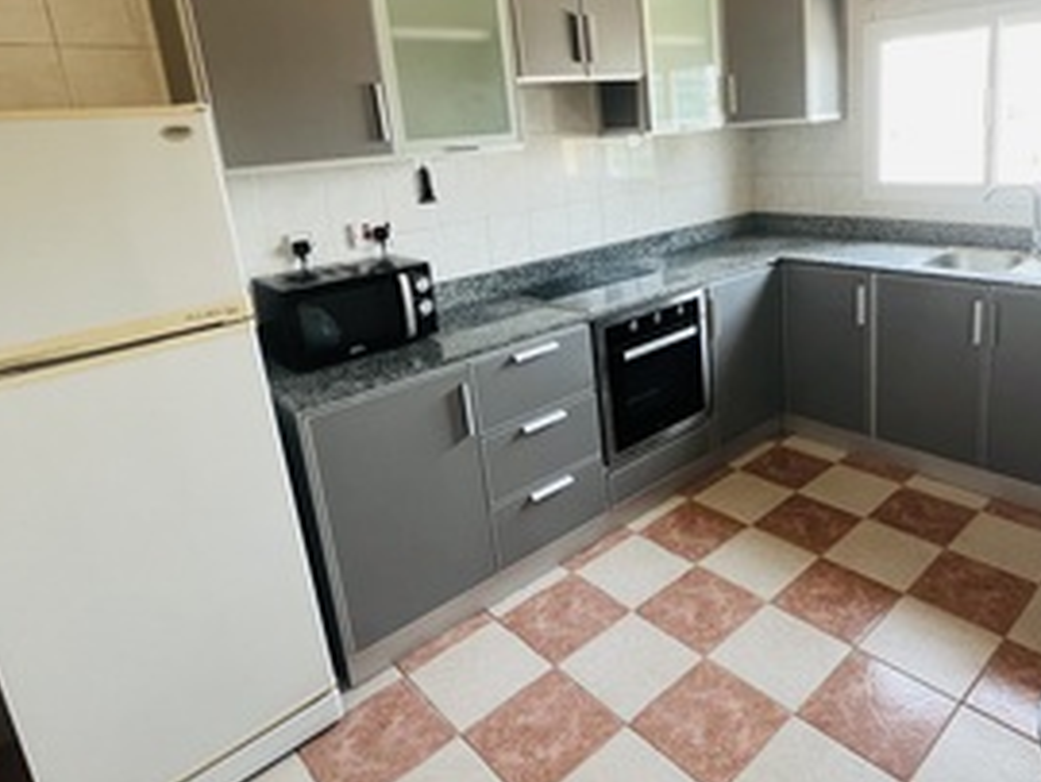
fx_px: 662
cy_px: 287
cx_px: 661
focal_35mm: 22
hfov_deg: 74.8
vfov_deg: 60.3
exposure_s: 1/99
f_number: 1.8
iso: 100
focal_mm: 1.57
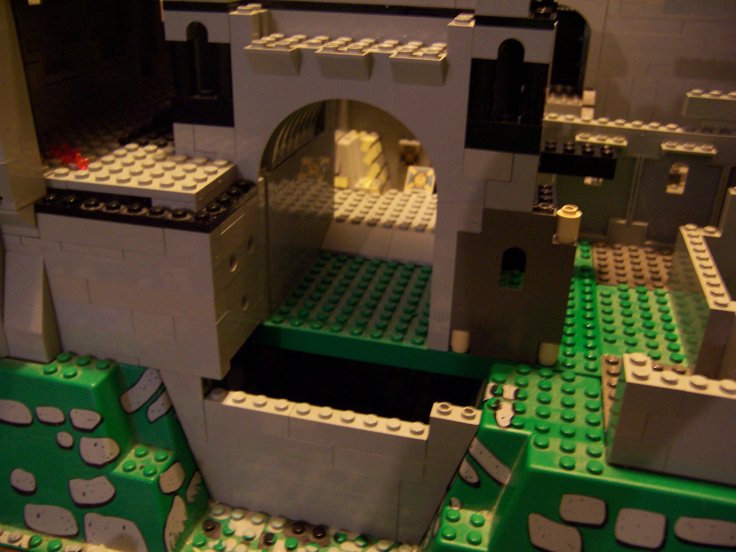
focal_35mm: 33
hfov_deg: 55.4
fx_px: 702
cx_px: 368
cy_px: 276
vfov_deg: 42.9
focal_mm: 5.5
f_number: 2.8
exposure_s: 1/8
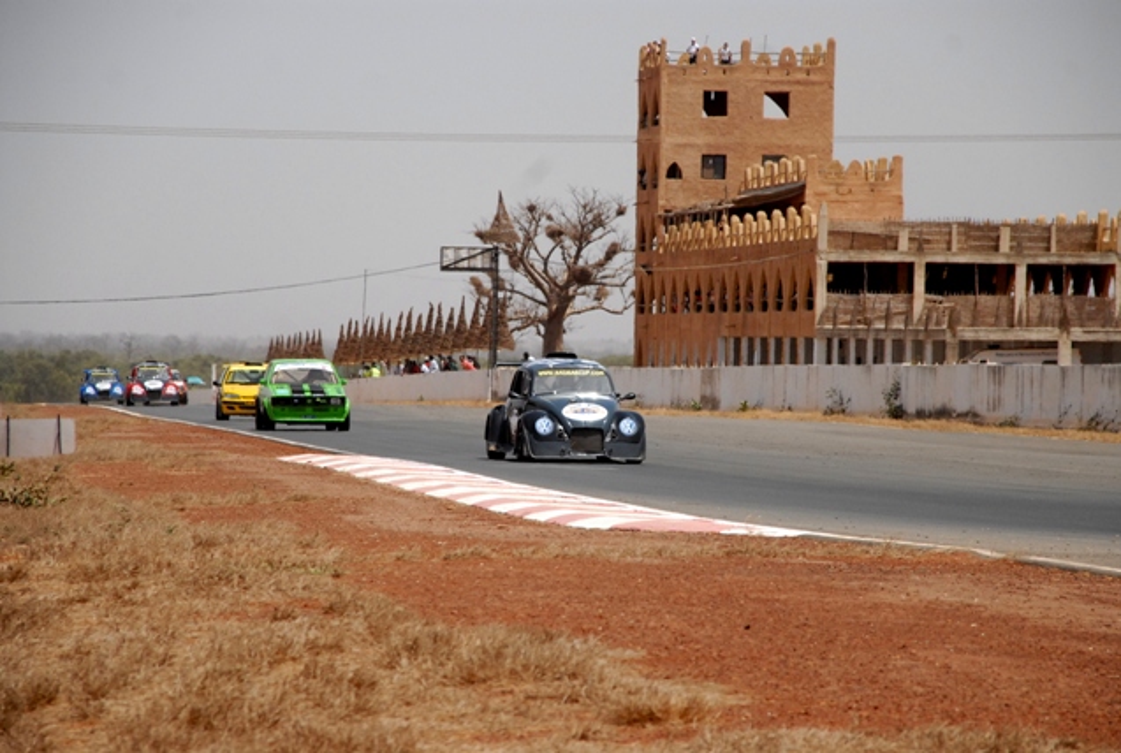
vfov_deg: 7.4
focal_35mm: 188
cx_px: 560
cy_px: 376
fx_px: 5852
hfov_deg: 10.9
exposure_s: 1/3000
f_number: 7.1
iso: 800
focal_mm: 125
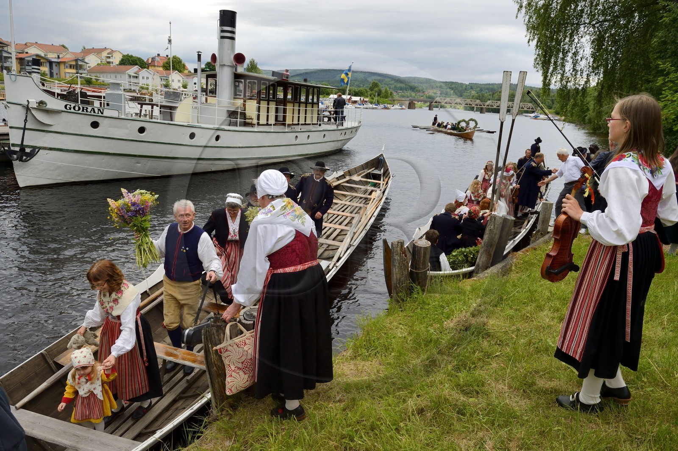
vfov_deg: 53.1
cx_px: 339
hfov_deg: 73.8
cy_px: 226
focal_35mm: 24
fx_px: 452
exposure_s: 1/160
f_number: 8
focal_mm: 24
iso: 800
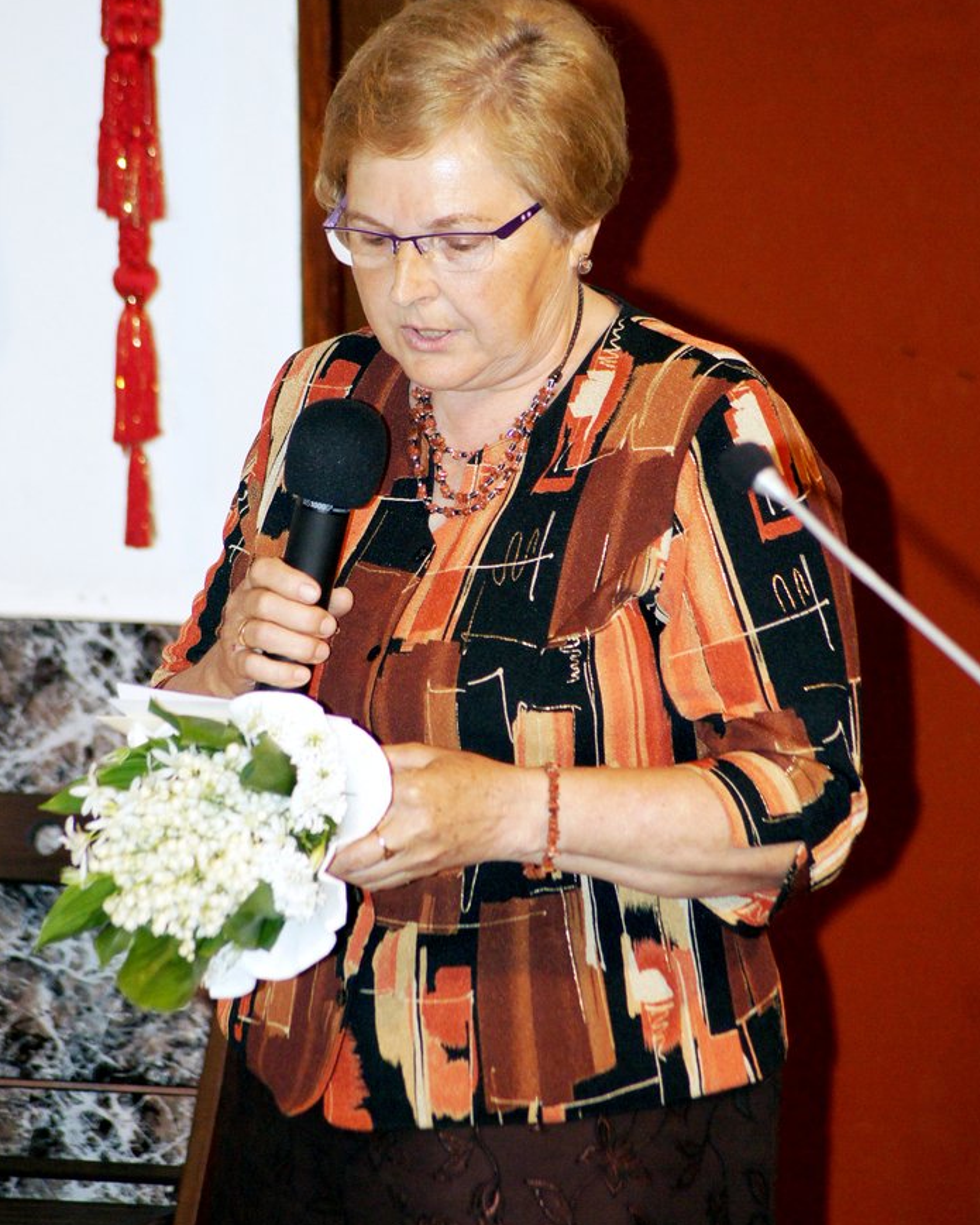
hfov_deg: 5.5
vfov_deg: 6.9
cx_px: 468
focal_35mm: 279
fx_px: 10110
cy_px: 620
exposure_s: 1/125
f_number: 4.5
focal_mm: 150
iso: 800
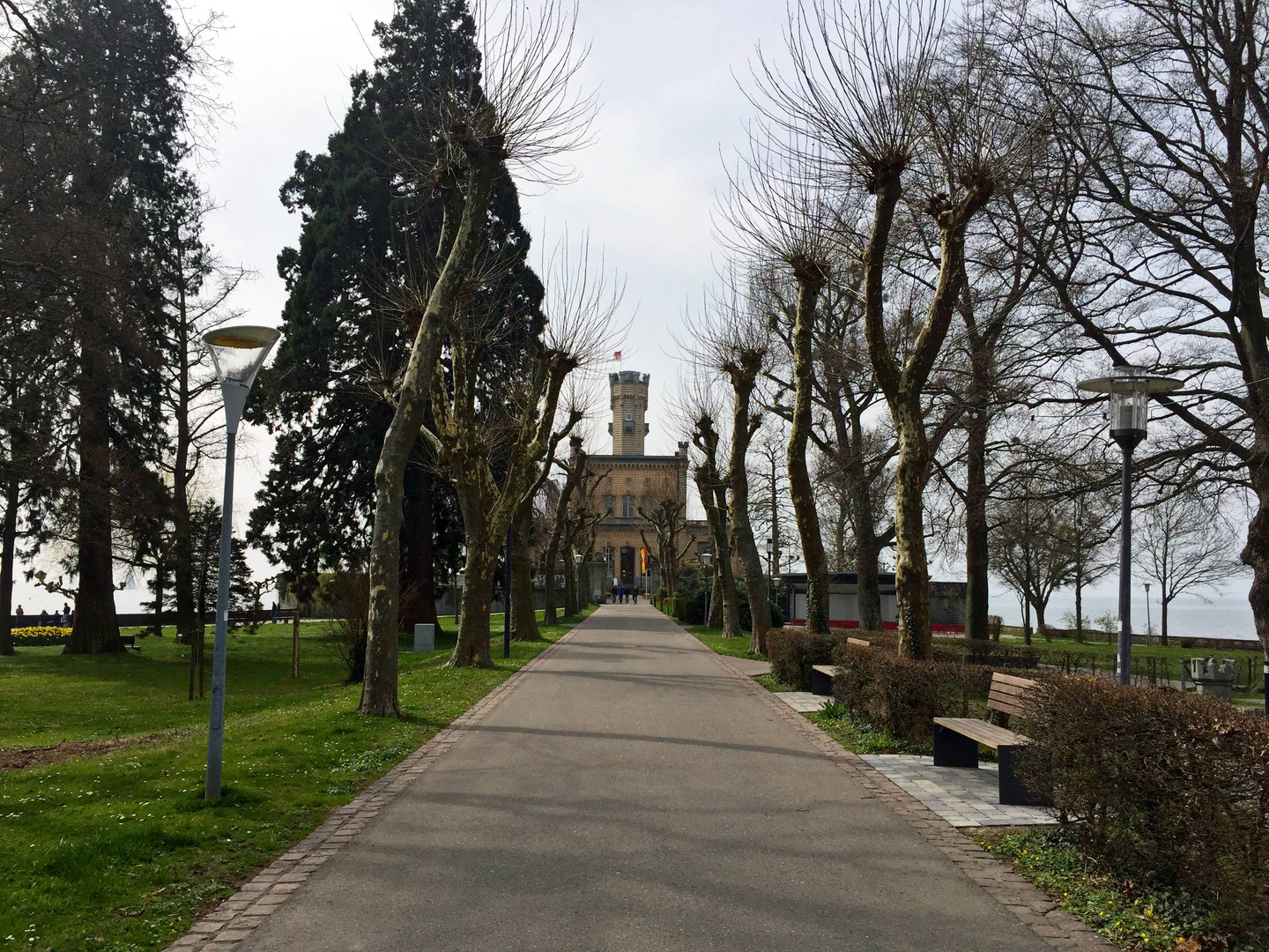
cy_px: 476
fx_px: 1063
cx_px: 634
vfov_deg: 48.2
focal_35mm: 29
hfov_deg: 61.7
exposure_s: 1/3049
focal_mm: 4.15
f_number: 2.2
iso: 32
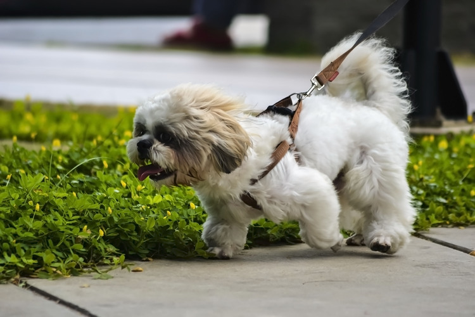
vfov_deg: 3.8
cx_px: 238
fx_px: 4750
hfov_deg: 5.7
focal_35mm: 360
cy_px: 158
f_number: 5.3
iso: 400
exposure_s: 1/1000
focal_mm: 240
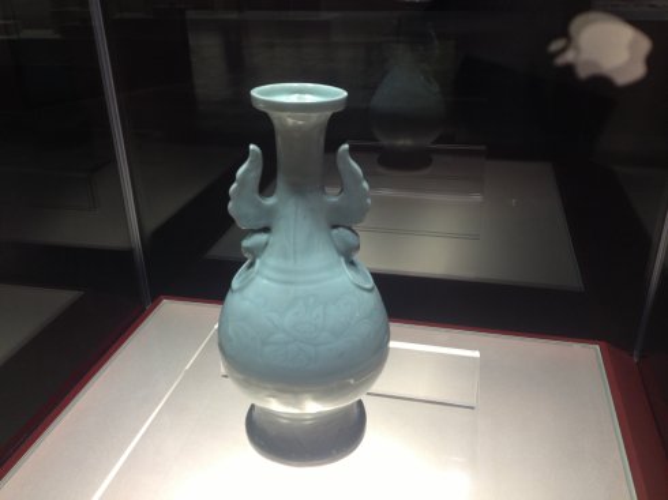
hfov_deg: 52.6
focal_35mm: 35
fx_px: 675
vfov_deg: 40.7
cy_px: 250
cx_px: 334
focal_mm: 4.28
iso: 100
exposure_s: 1/20
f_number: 2.4
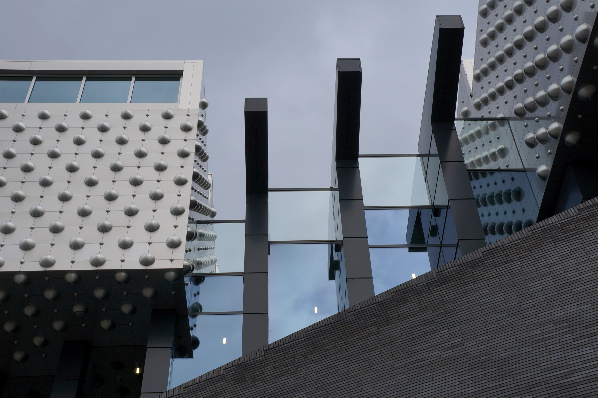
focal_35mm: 52
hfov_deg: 38.2
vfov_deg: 26.0
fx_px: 864
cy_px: 199
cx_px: 299
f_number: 11
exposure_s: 1/125
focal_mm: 35
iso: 100
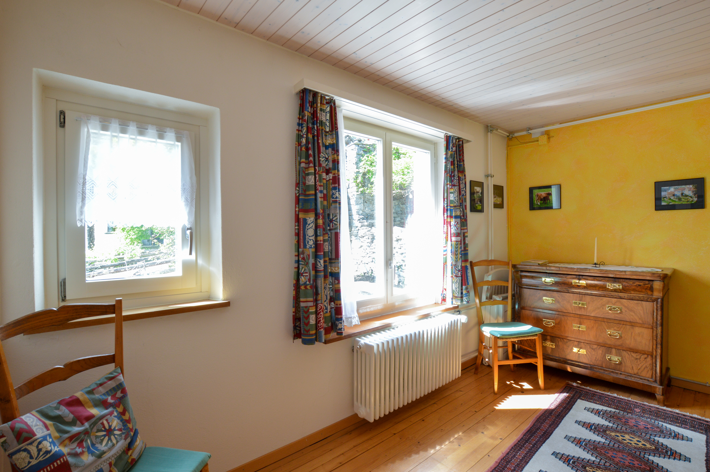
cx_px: 355
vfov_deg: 77.2
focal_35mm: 15
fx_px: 296
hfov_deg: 100.4
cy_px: 236
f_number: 11
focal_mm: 10
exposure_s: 1/8
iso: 200
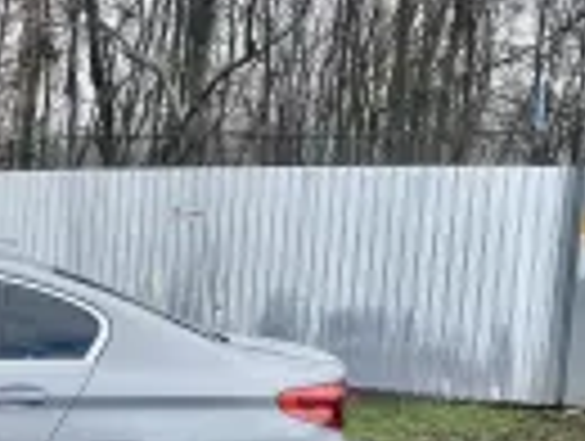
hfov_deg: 23.3
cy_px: 338
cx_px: -216
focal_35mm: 72
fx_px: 1219
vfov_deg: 20.3
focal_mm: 4.25
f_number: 1.8
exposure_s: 1/827
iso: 32
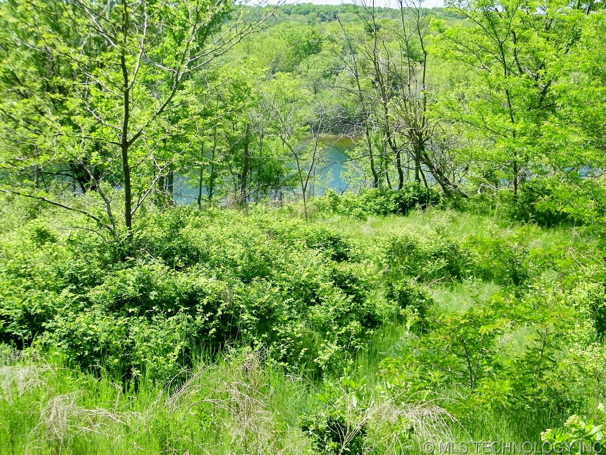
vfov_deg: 34.3
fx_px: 735
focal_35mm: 42
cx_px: 299
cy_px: 204
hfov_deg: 44.8
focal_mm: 6.6
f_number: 7.4
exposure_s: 1/200
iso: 100
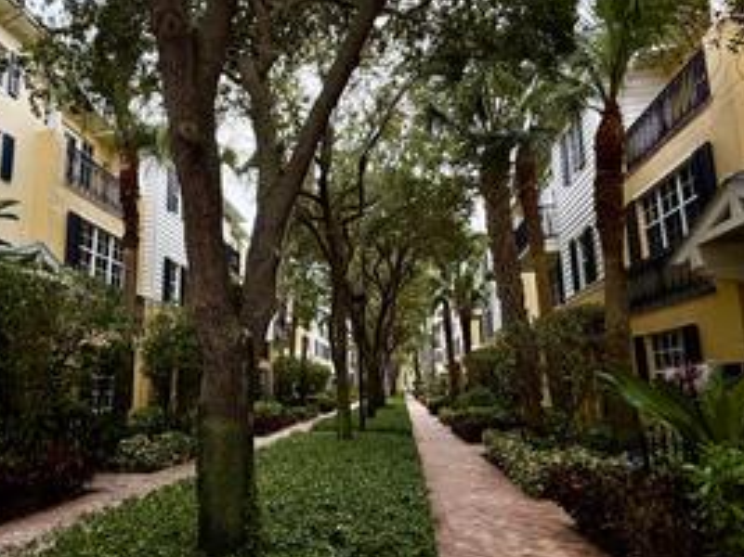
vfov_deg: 63.0
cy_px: 323
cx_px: 293
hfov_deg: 78.0
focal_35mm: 21
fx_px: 451
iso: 50
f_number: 2.2
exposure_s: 1/210
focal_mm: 2.22
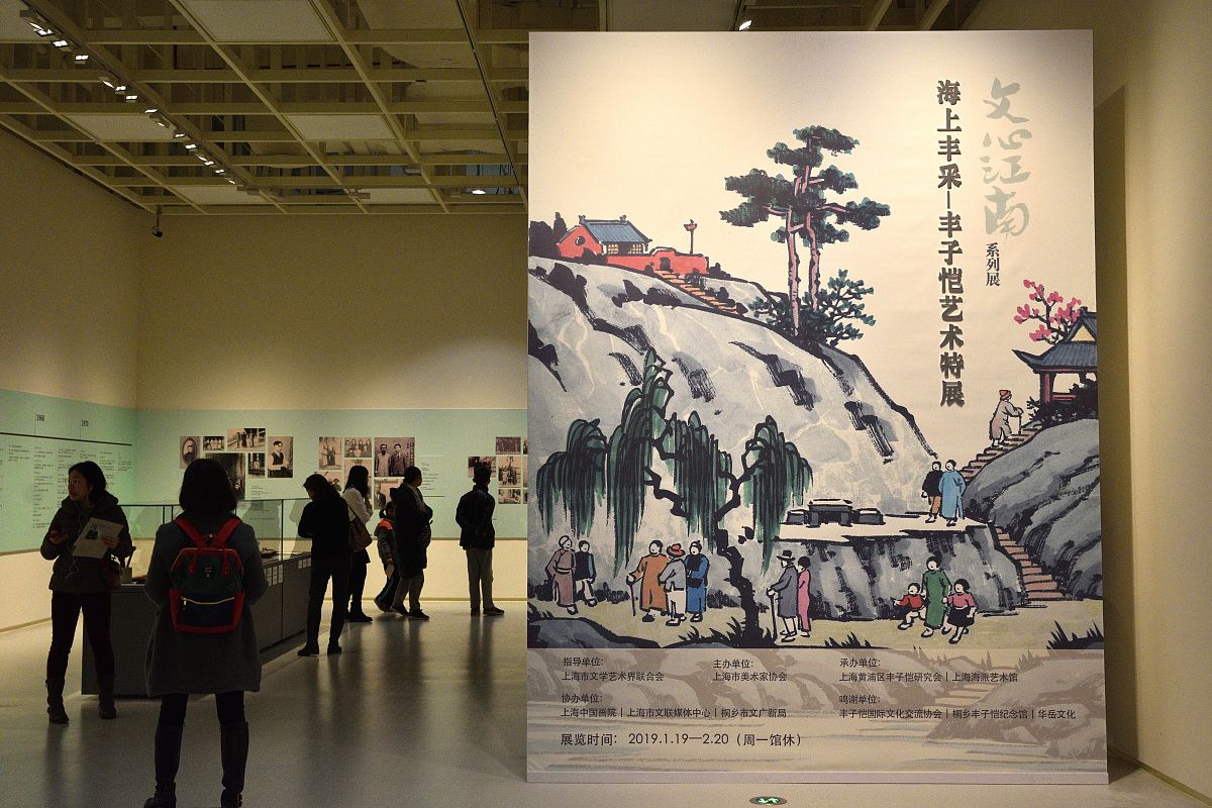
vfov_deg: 33.0
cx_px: 606
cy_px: 404
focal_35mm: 40
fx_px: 1363
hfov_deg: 47.9
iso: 1600
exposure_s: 1/200
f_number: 5.6
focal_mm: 27
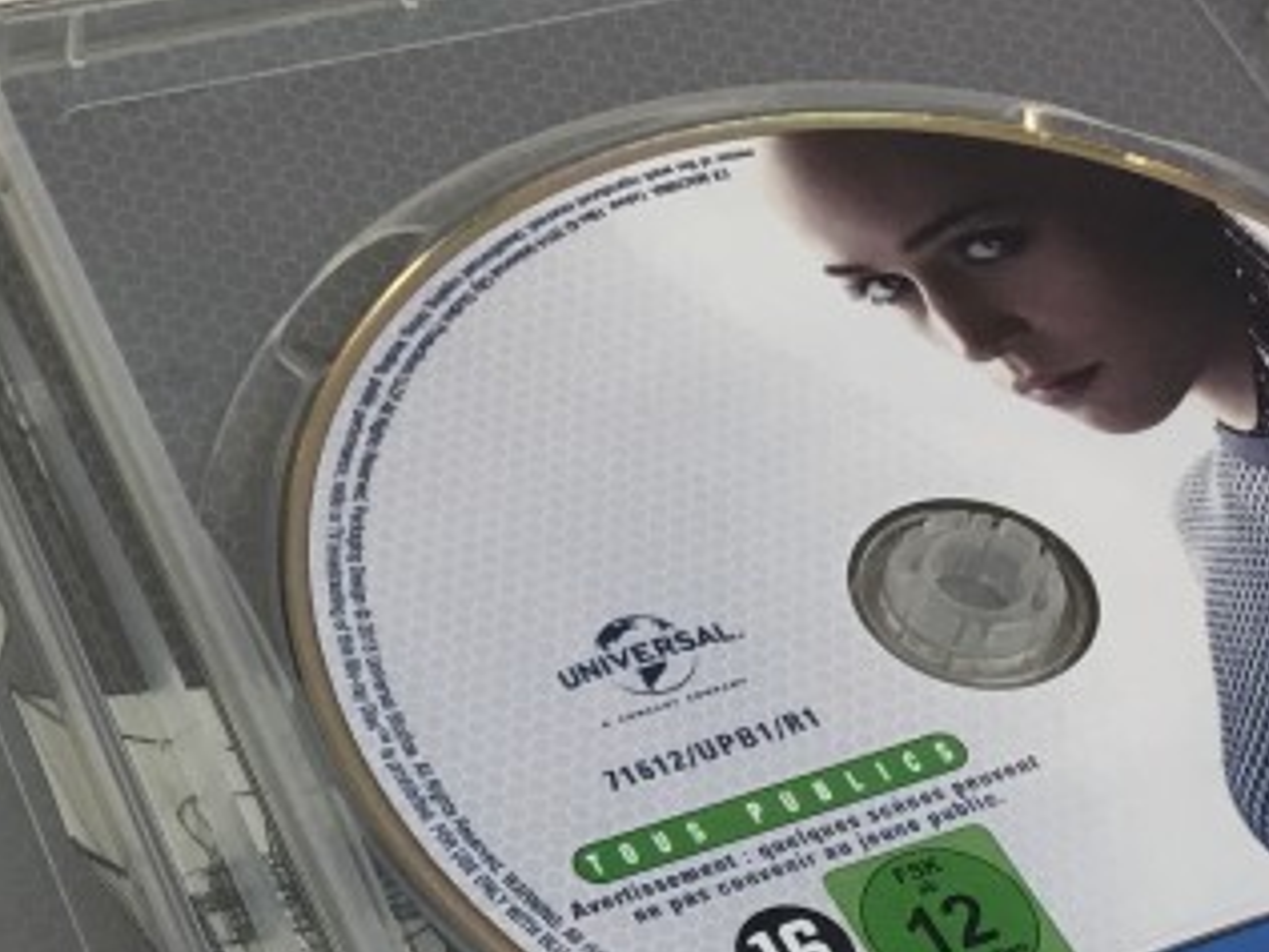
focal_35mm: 94
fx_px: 3446
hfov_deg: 20.5
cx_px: 185
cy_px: 1024
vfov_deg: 15.3
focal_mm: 4.15
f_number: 2.2
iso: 40
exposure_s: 1/17
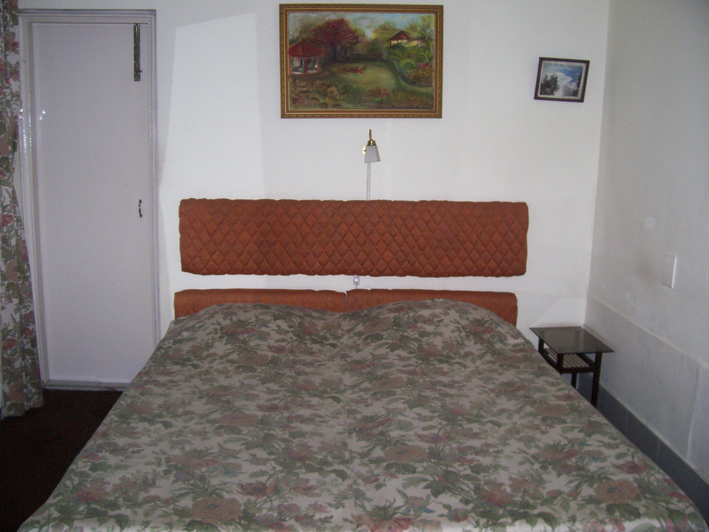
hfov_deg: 54.0
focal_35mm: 34
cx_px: 354
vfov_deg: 41.8
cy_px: 266
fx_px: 696
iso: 140
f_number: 2.7
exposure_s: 1/112
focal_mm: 5.6
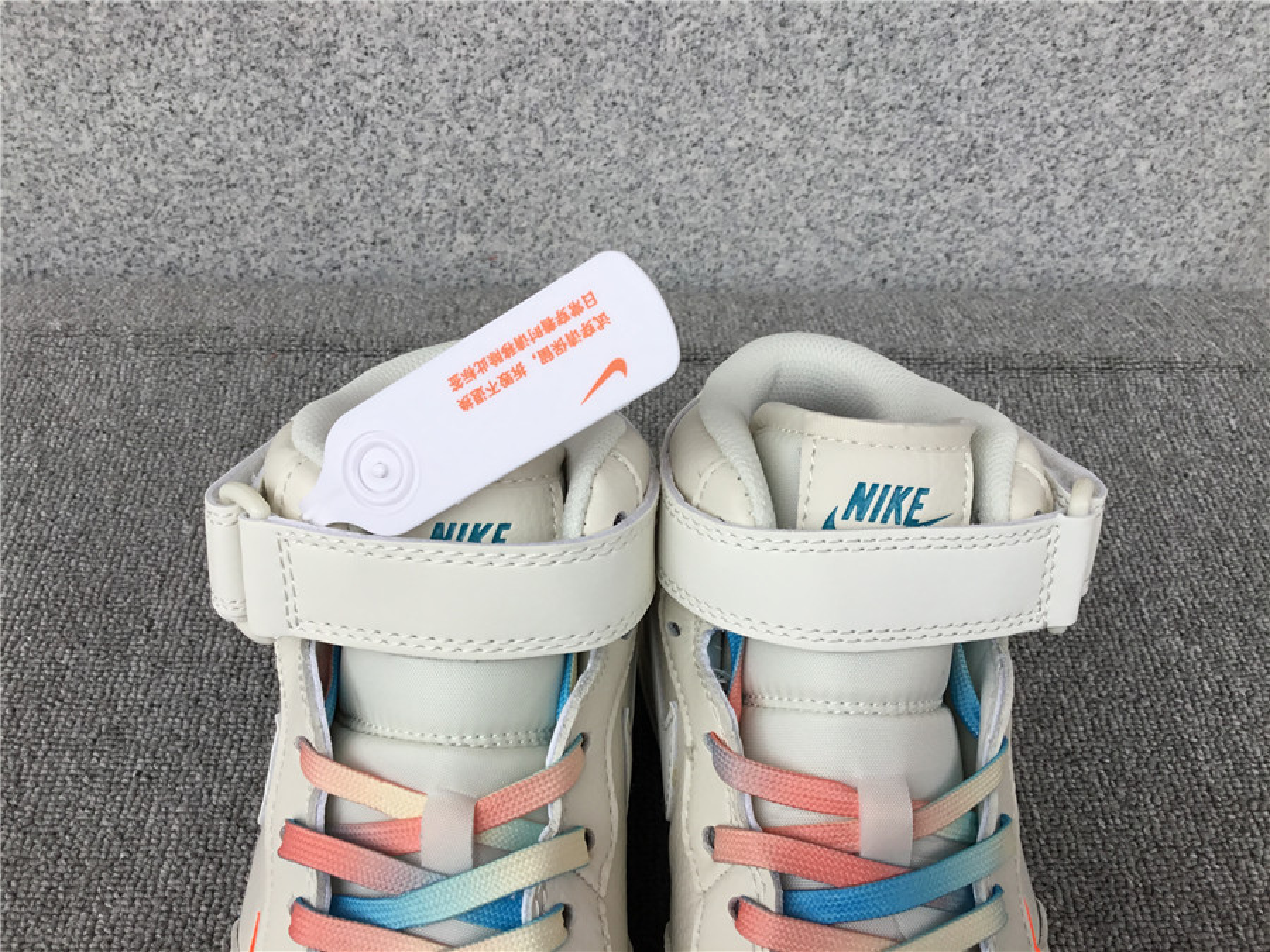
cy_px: 476
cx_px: 635
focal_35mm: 31
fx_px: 1137
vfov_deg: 45.4
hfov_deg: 58.4
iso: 25
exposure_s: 1/122
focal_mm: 3.3
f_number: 2.4
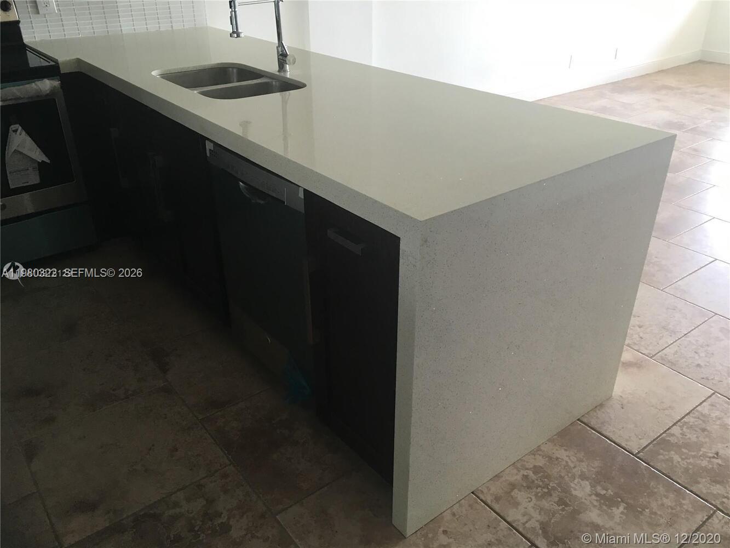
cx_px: 365
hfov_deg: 61.7
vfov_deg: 48.2
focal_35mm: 29
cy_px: 274
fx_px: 612
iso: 32
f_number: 2.2
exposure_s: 1/30
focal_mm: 4.15
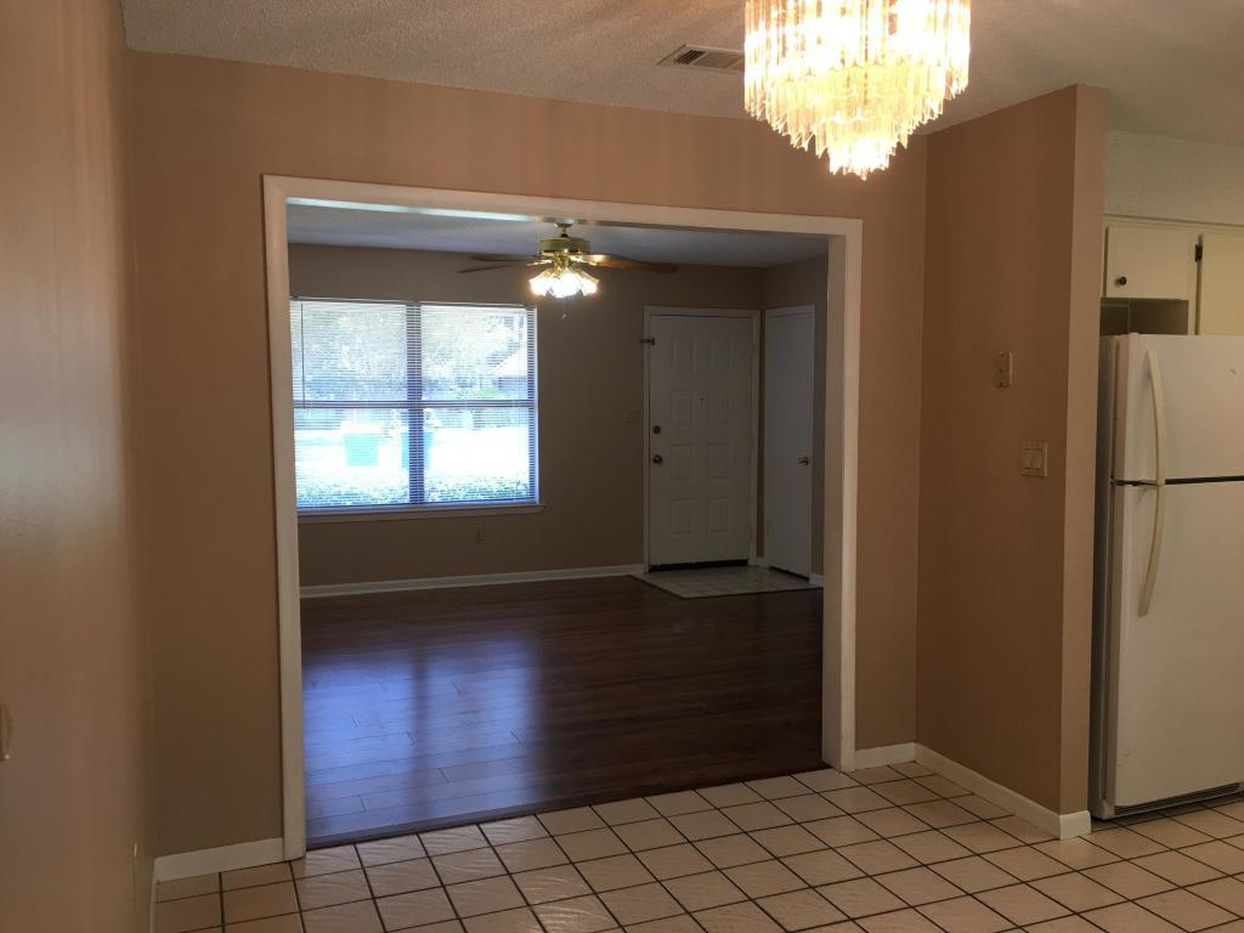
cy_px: 466
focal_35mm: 29
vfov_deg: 48.2
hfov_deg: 61.7
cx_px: 622
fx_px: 1042
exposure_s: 1/40
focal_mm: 4.15
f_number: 2.2
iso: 25
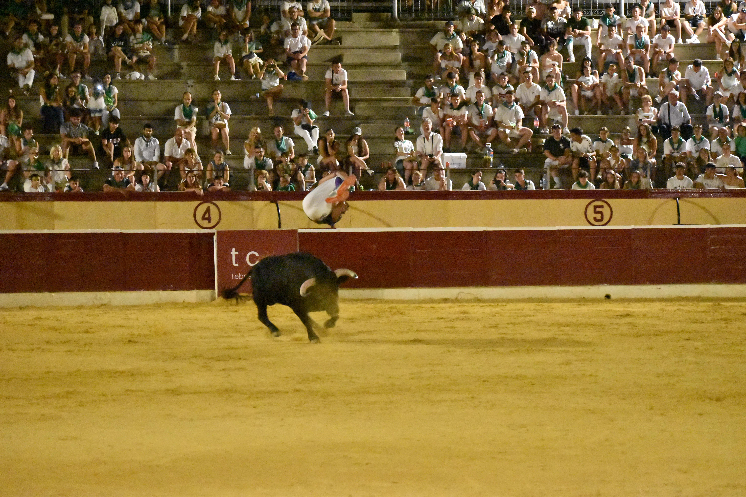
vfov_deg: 11.4
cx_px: 373
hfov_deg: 17.1
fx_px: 2486
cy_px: 248
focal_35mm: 120
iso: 25600
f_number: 5
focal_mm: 80
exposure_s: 1/400
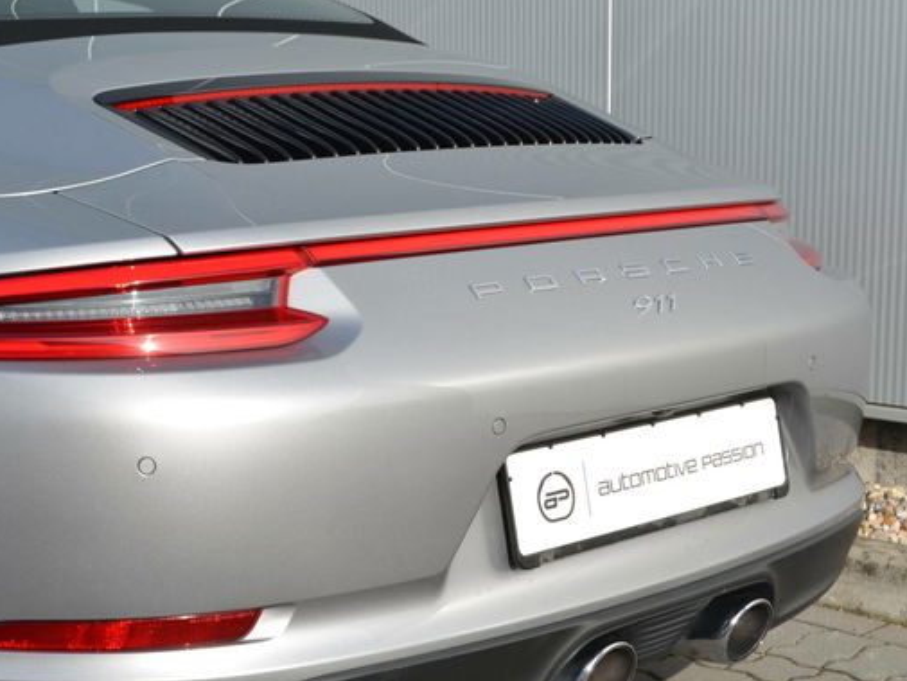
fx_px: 1835
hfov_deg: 27.5
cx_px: 278
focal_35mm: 70
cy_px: 435
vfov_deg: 21.0
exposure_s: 1/160
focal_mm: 32
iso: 100
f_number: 7.1
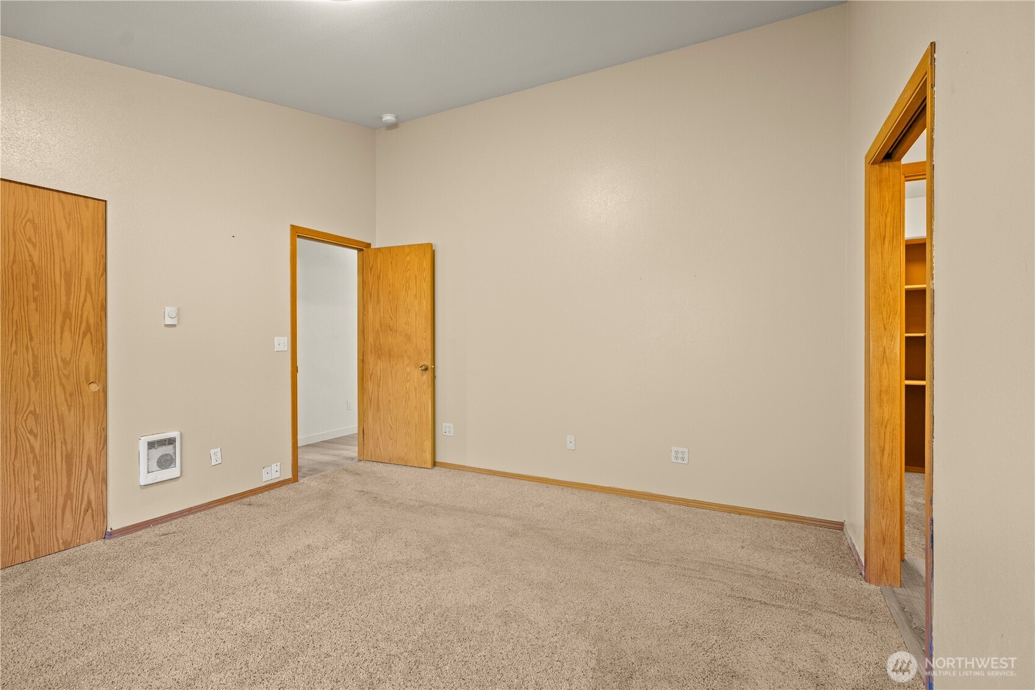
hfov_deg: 96.7
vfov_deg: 73.7
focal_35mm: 16
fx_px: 460
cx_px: 518
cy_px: 345
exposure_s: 1/6
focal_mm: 16
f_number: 5
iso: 1000
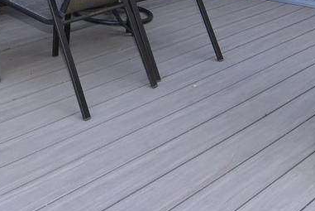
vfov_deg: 16.7
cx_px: -65
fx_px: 596
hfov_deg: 26.3
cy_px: -169
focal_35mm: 68
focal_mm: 12
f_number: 6.3
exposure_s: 1/160
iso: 400
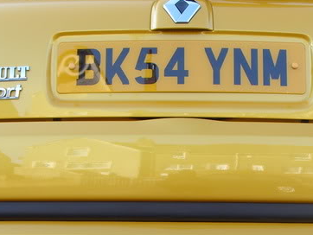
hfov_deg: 19.8
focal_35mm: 99
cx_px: 170
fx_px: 896
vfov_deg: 14.8
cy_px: 222
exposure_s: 1/125
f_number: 3.4
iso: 80
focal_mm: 7.8
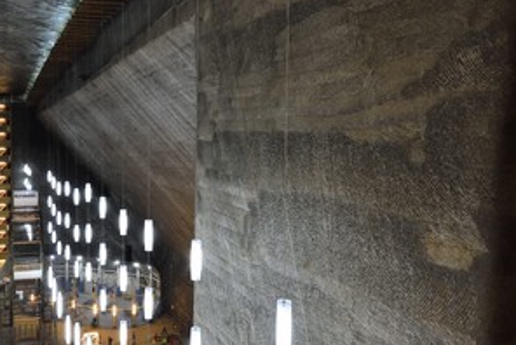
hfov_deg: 54.2
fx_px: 488
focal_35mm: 34
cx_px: 159
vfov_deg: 39.0
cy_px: 169
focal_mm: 24
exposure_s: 1/13
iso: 3200
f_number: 10
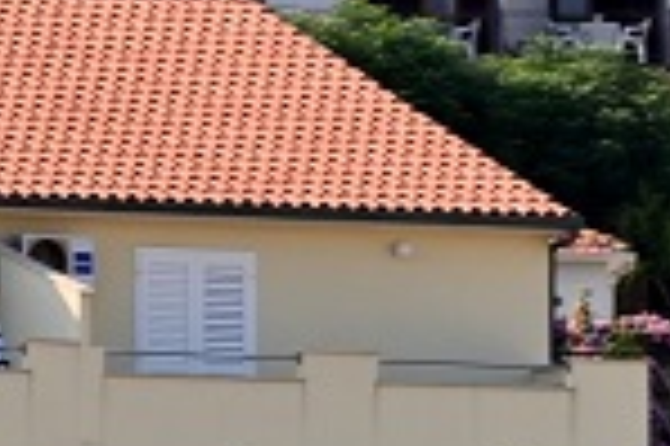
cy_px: 786
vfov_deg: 1.5
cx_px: 962
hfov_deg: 2.2
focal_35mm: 939
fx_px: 17456
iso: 280
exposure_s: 1/160
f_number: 16
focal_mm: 140
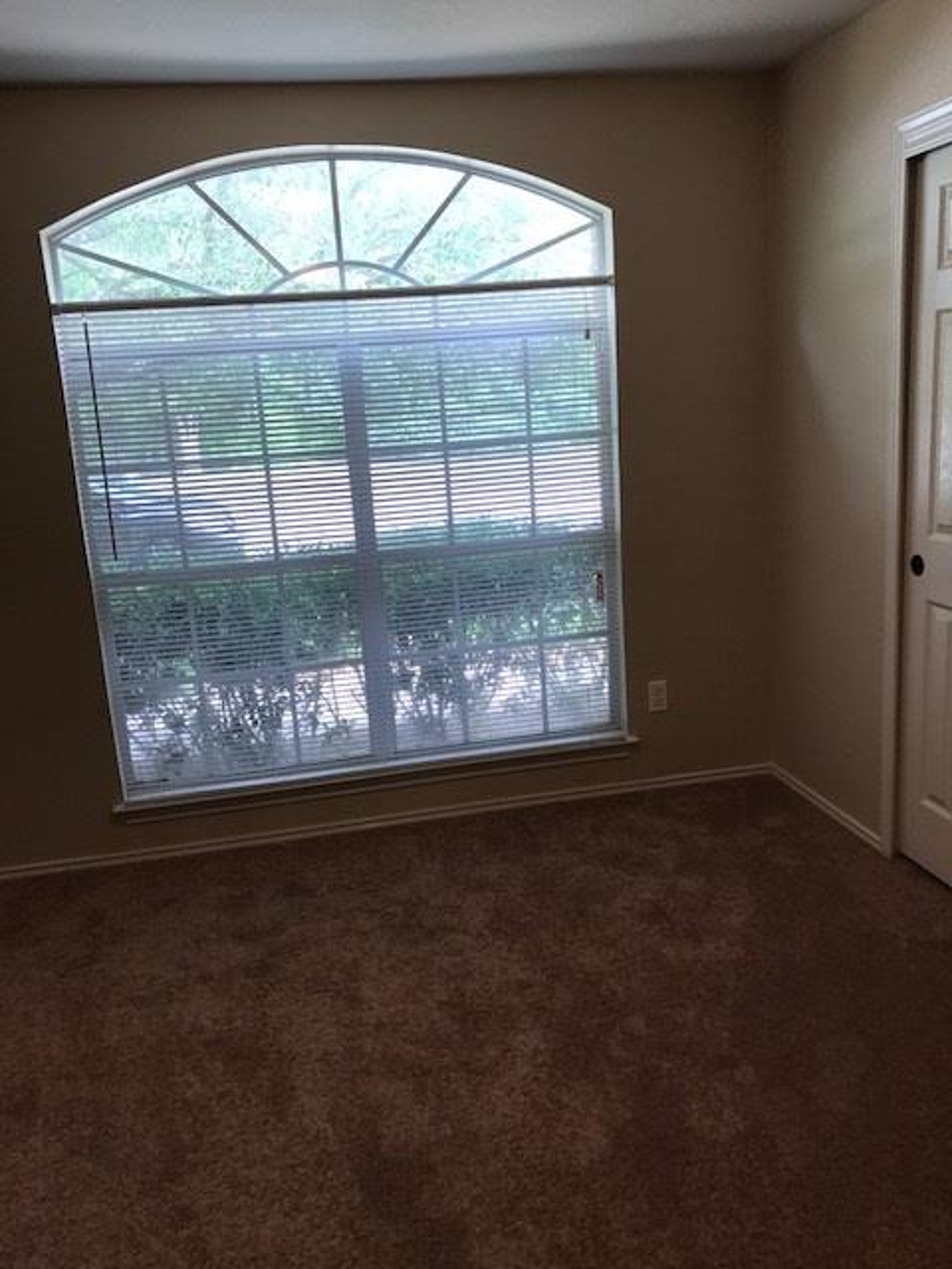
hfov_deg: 49.7
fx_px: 1027
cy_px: 634
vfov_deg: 63.4
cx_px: 476
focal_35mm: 28
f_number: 1.8
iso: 20
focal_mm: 3.99
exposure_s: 1/40
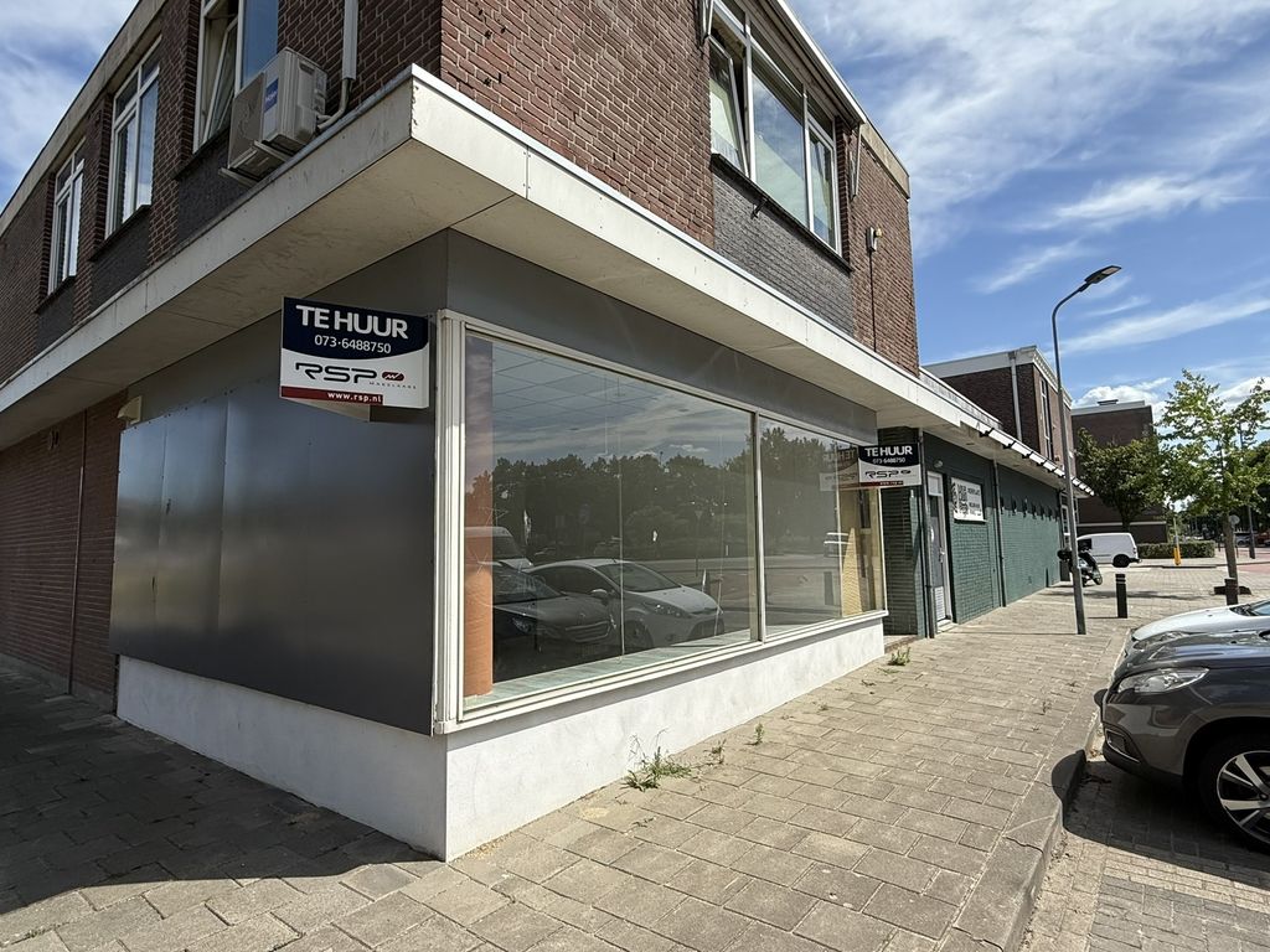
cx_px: 635
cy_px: 476
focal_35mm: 14
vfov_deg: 85.7
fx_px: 514
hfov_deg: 102.1
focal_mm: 2.22
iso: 50
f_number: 2.2
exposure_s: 1/1613
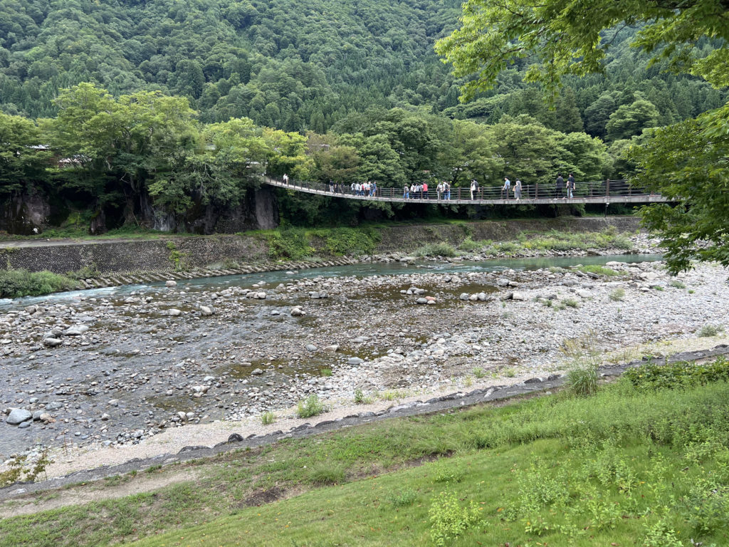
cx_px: 364
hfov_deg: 67.3
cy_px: 274
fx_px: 548
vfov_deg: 53.1
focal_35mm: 26
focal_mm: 5.7
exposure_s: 1/628
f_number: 1.5
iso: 50
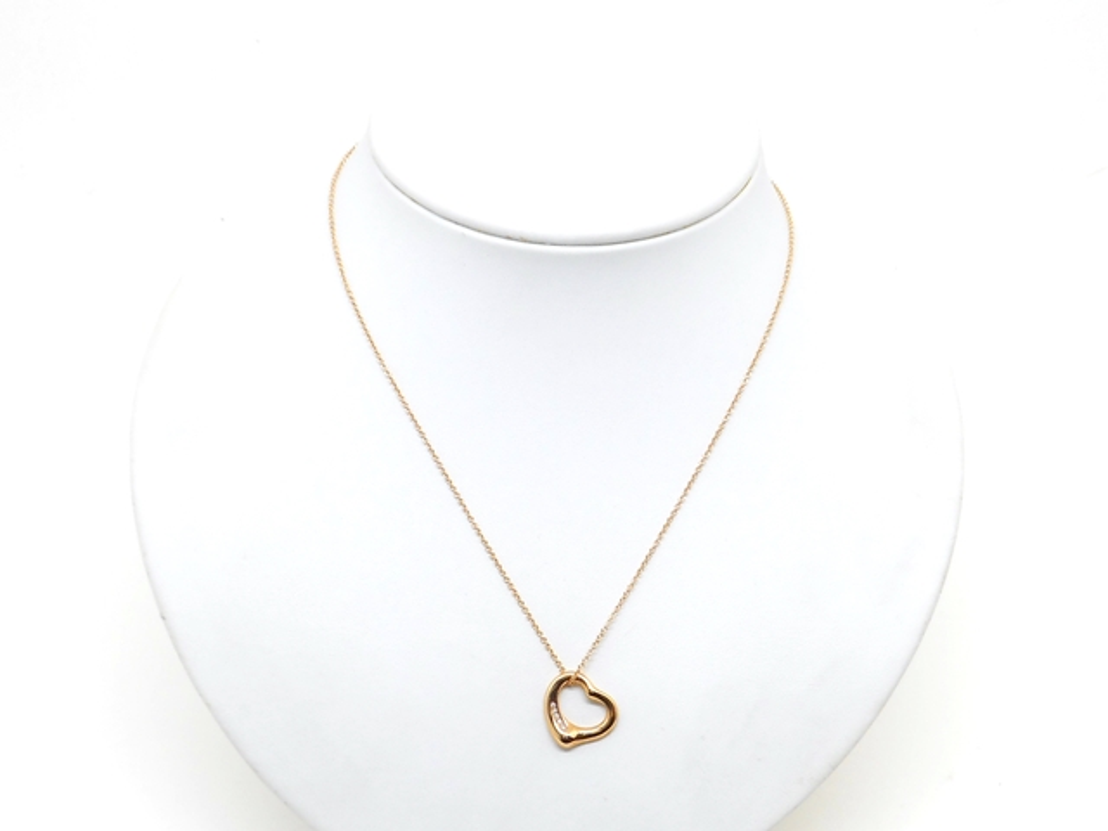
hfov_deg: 54.0
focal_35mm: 34
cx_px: 554
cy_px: 416
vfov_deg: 41.8
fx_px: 1088
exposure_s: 1/50
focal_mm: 6
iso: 80
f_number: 4.2
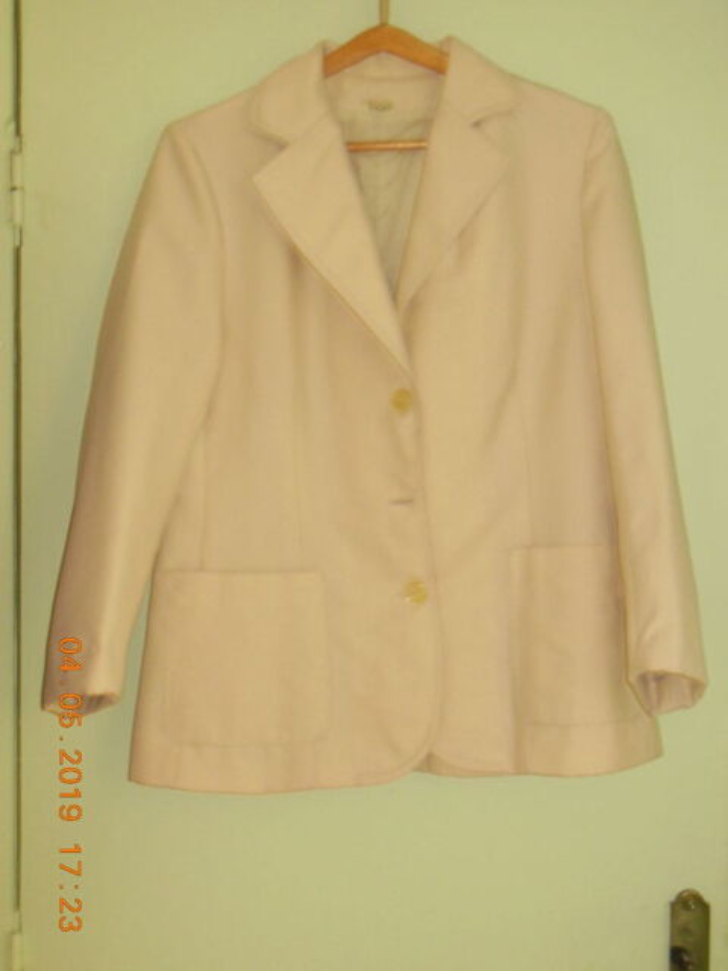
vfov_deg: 38.2
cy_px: 486
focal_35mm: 50
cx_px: 364
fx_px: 1402
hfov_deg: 29.1
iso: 400
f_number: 4
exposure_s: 1/4
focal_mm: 8.9
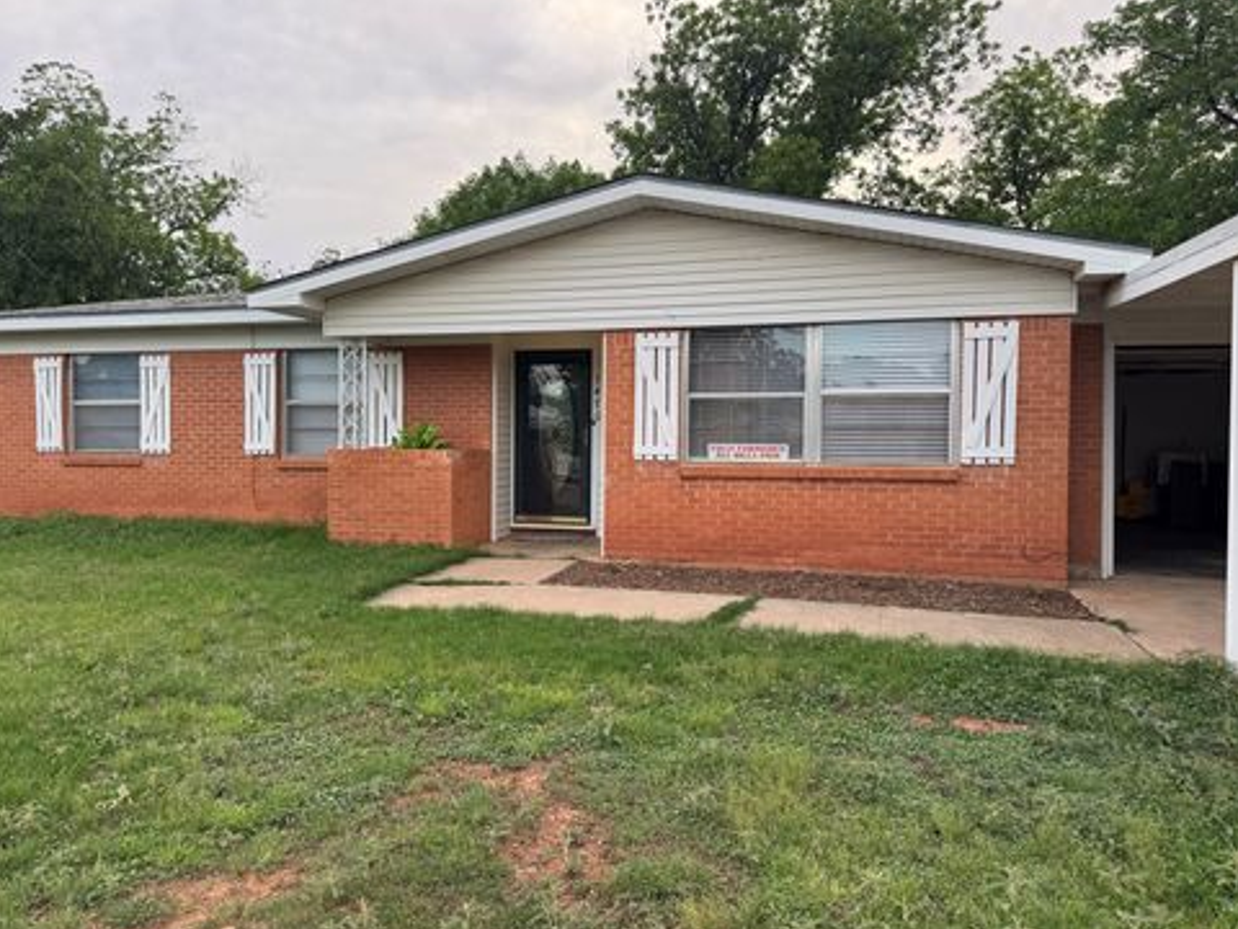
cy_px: 455
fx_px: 894
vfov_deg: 54.9
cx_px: 598
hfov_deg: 69.4
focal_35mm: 25
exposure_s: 1/345
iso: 80
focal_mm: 6.76
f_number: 1.78
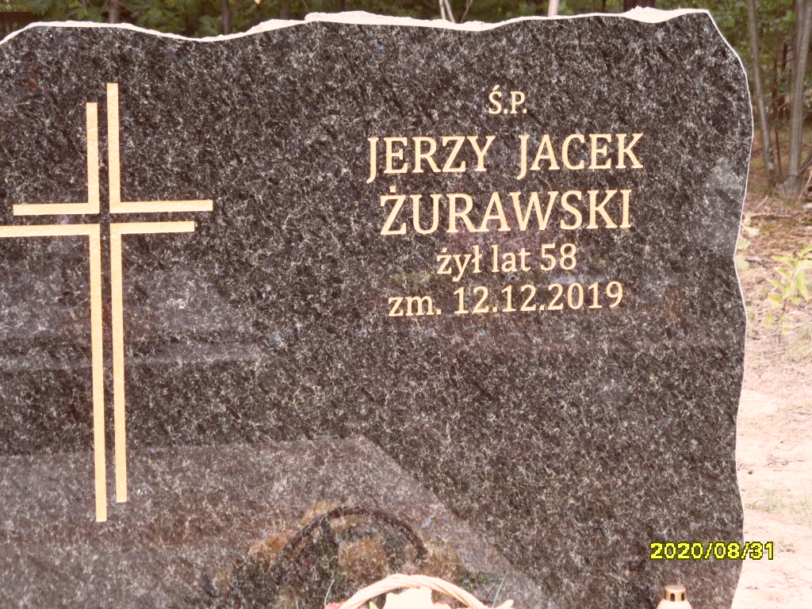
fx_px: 1877
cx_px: 406
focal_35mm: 80
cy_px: 304
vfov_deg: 18.4
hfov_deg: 24.4
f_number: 4.2
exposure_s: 1/45
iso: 100
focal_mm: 13.2
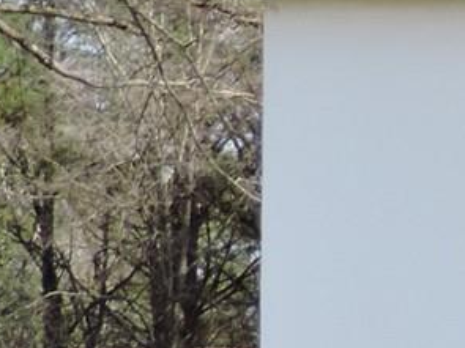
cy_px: 239
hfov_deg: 6.2
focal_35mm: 299
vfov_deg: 5.0
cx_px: 1316
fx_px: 4015
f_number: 3.4
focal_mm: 7.7
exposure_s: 1/400
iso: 100
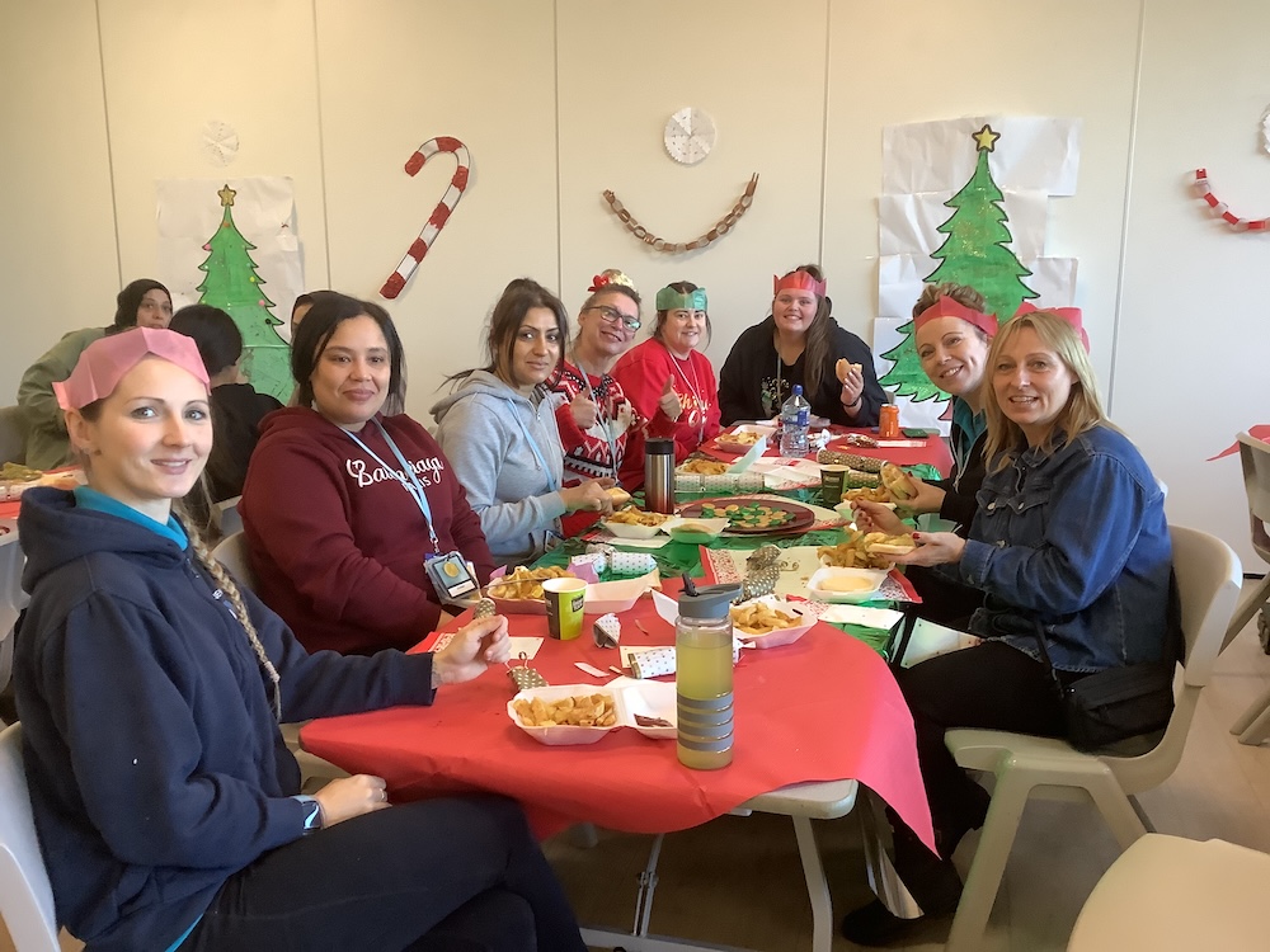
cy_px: 476
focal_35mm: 31
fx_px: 1137
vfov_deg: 45.4
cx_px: 635
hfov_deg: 58.4
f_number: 2.4
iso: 200
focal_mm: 3.3
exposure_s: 1/50
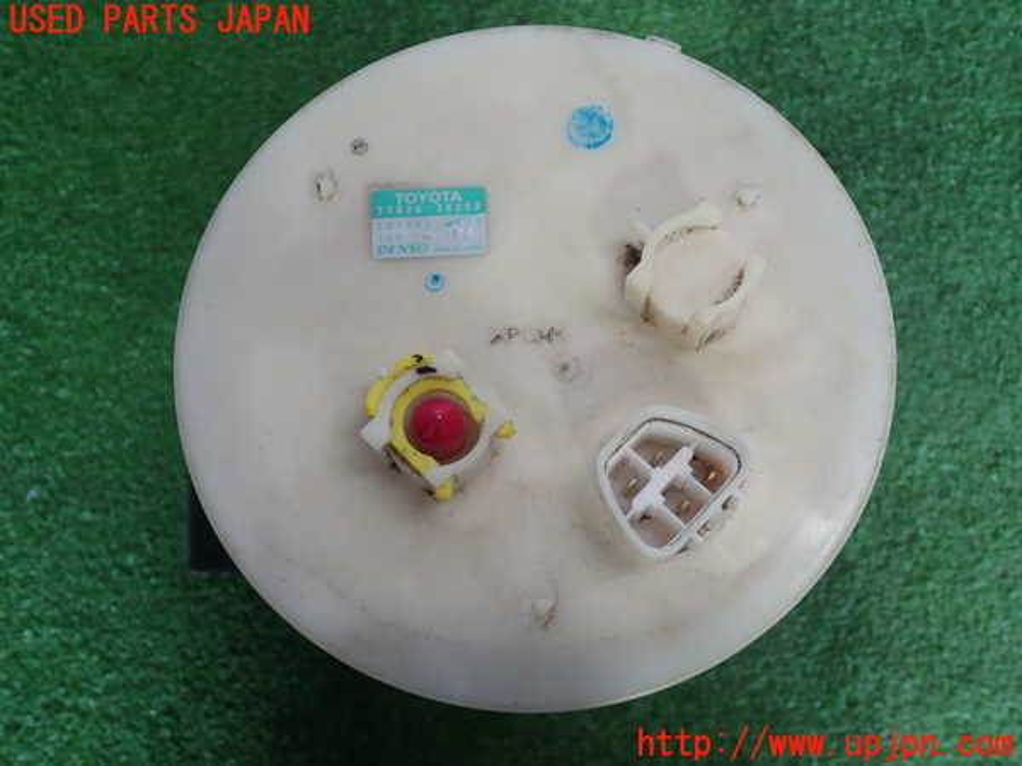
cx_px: 511
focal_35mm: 32
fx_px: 945
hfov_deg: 56.8
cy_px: 383
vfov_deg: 44.2
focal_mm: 5.79
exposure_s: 1/50
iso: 200
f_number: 2.4
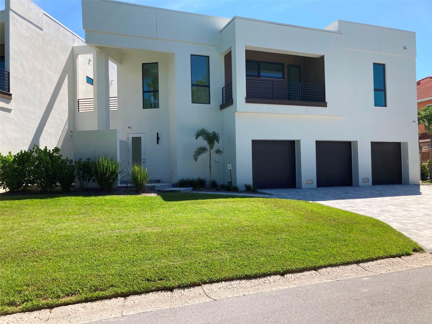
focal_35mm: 28
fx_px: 349
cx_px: 216
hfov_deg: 63.4
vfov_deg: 49.7
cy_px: 162
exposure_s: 1/1799
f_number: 1.8
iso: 20
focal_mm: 3.99
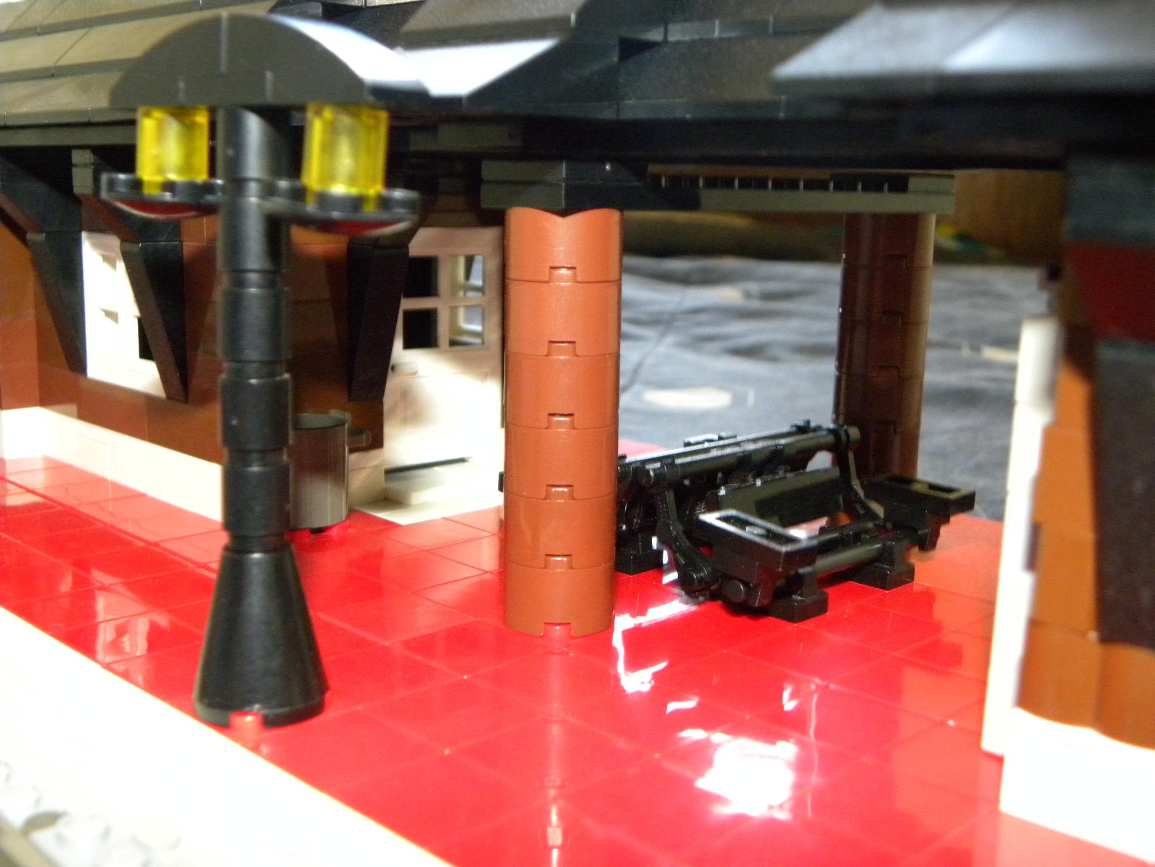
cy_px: 434
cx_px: 578
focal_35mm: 41
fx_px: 1368
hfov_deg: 45.8
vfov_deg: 35.1
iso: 400
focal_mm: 7.3
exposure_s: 1/30
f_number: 3.2
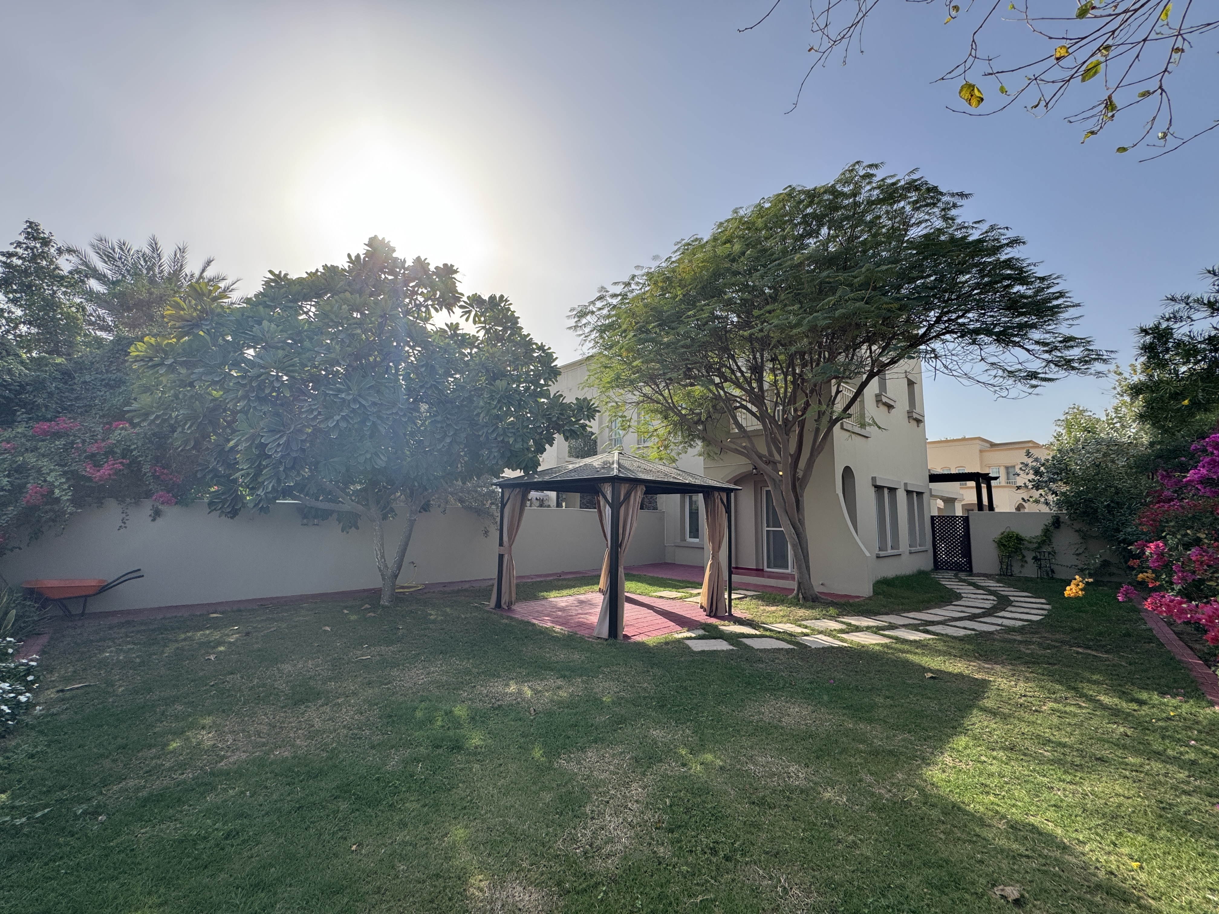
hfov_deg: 102.1
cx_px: 610
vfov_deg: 85.7
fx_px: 493
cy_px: 457
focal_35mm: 14
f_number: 2.2
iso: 40
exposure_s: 1/944
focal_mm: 2.22
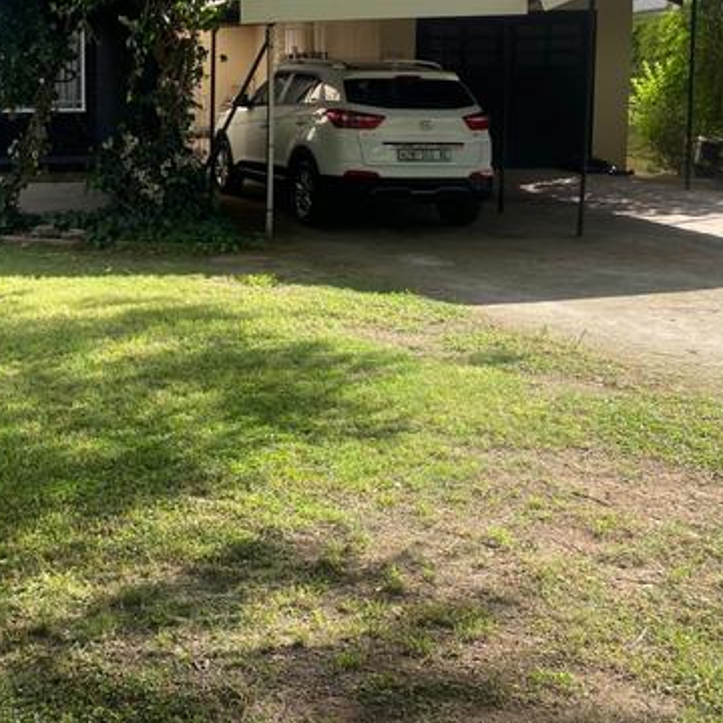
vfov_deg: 32.5
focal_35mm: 51
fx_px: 1205
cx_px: 70
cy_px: 151
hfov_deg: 31.8
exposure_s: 1/582
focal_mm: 4.25
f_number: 1.8
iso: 32
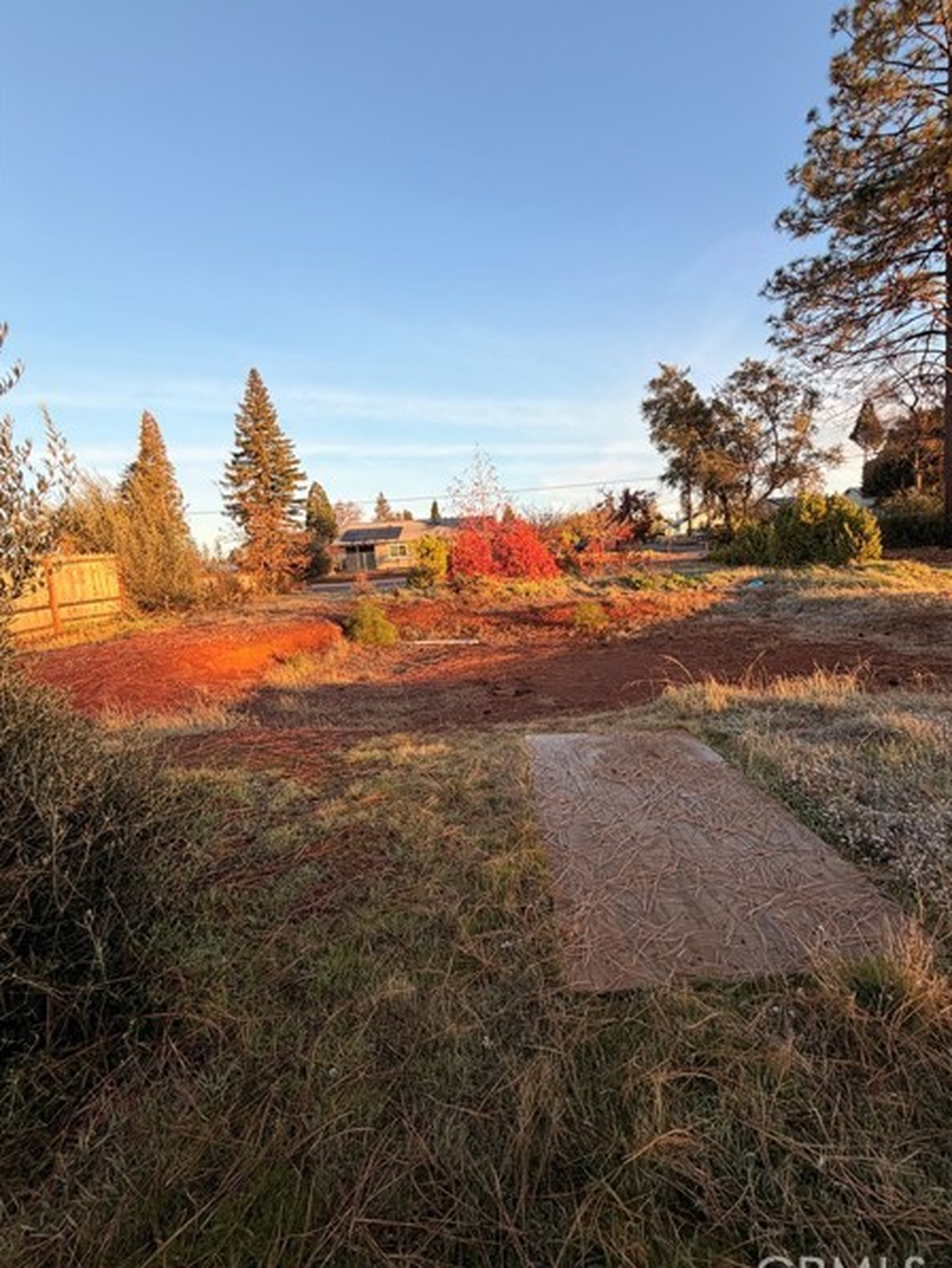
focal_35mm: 15
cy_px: 627
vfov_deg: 98.2
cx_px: 506
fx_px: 550
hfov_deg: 81.7
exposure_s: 1/294
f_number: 2.2
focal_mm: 2.22
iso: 50
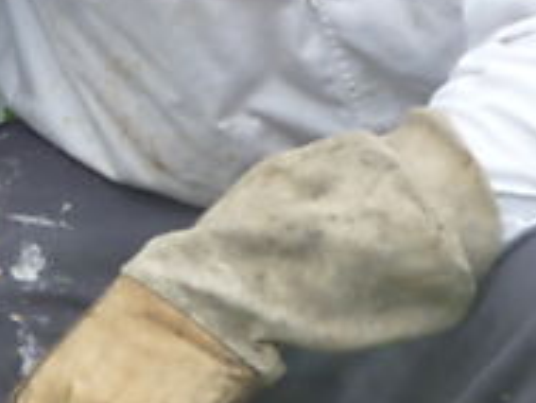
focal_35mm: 317
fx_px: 4912
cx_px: -530
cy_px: -31
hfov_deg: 6.1
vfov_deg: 4.7
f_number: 4.1
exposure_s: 1/250
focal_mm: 12.4
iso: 80
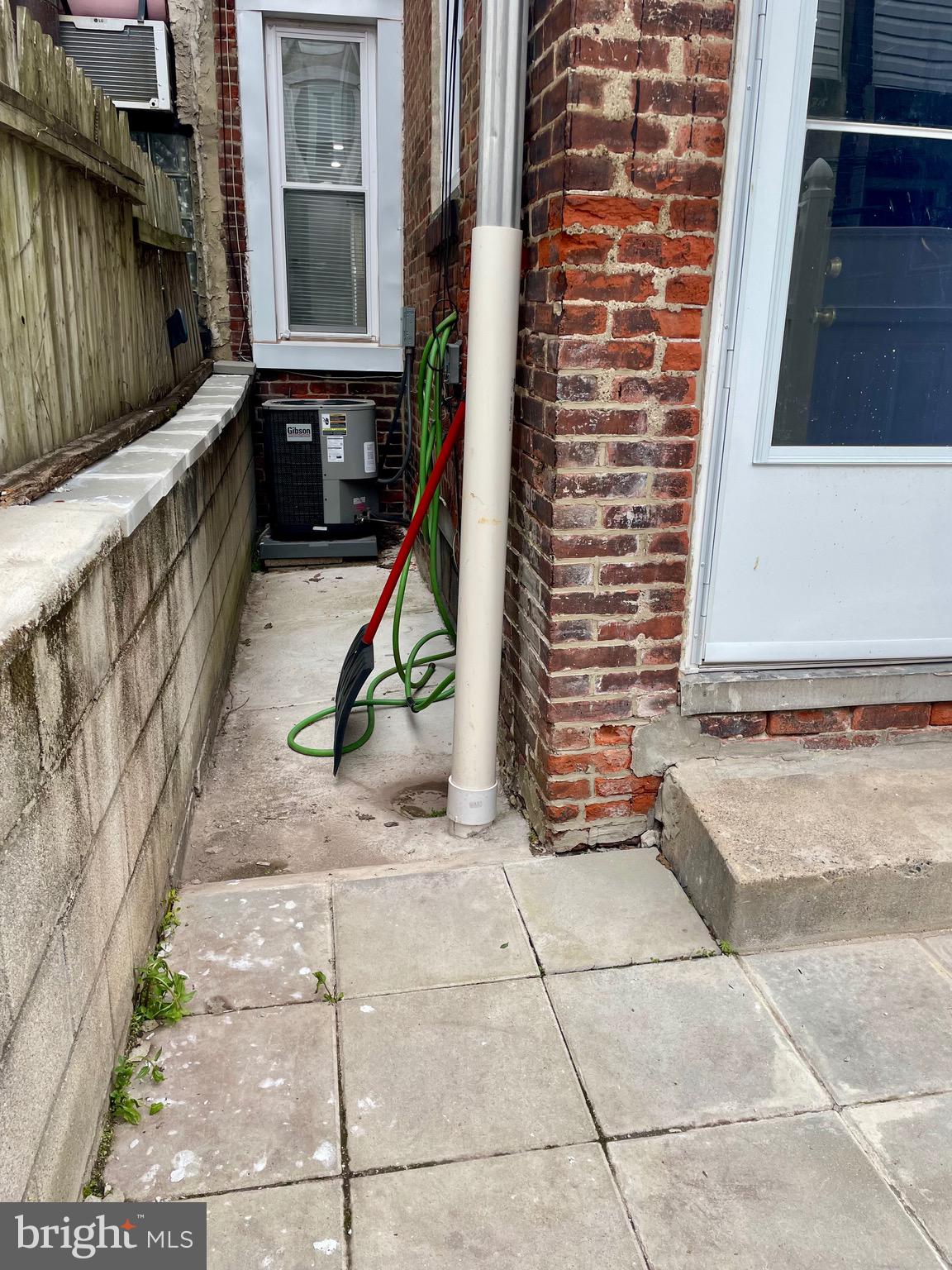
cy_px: 635
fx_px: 953
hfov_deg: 53.1
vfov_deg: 67.3
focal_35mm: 26
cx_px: 476
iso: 32
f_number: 1.6
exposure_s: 1/416
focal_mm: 4.2
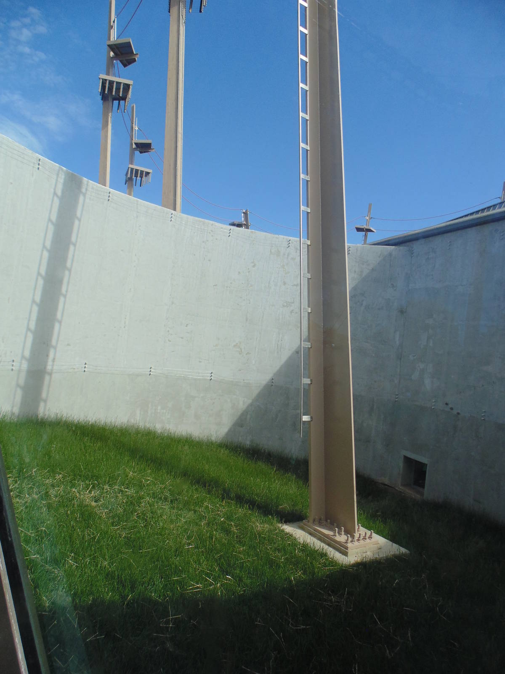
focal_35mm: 22
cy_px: 337
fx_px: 428
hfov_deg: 61.1
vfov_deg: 76.4
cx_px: 252
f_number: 9.7
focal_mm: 4
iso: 80
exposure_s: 1/100
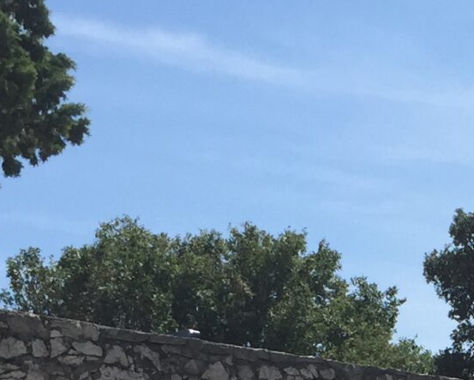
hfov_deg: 13.9
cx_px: 666
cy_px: 636
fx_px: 1839
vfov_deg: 11.1
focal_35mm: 131
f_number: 2.2
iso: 32
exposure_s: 1/1980
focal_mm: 4.15
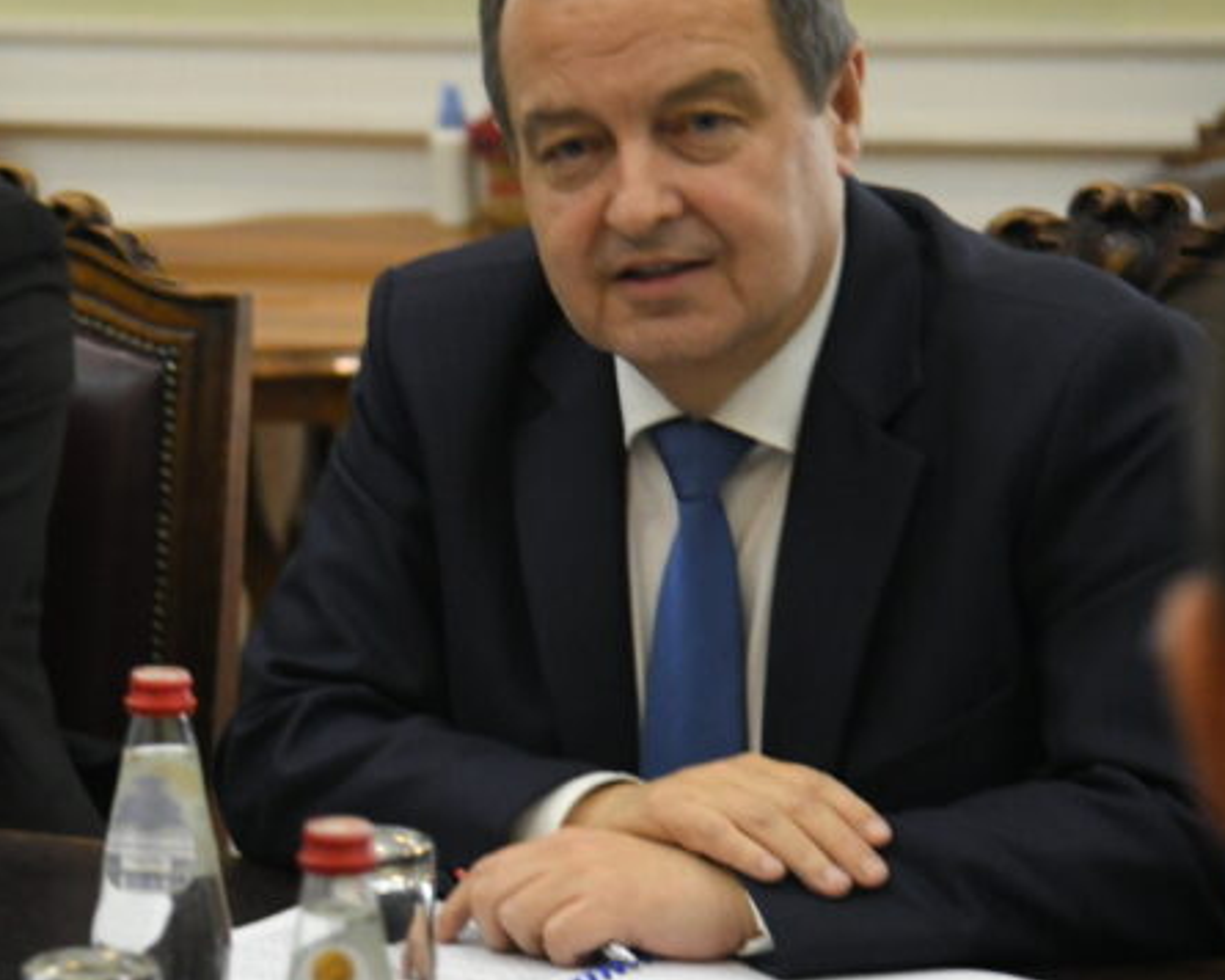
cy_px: 491
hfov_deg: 10.8
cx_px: -110
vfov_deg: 8.7
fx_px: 6417
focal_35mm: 177
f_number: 4
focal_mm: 82
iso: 4000
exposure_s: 1/125
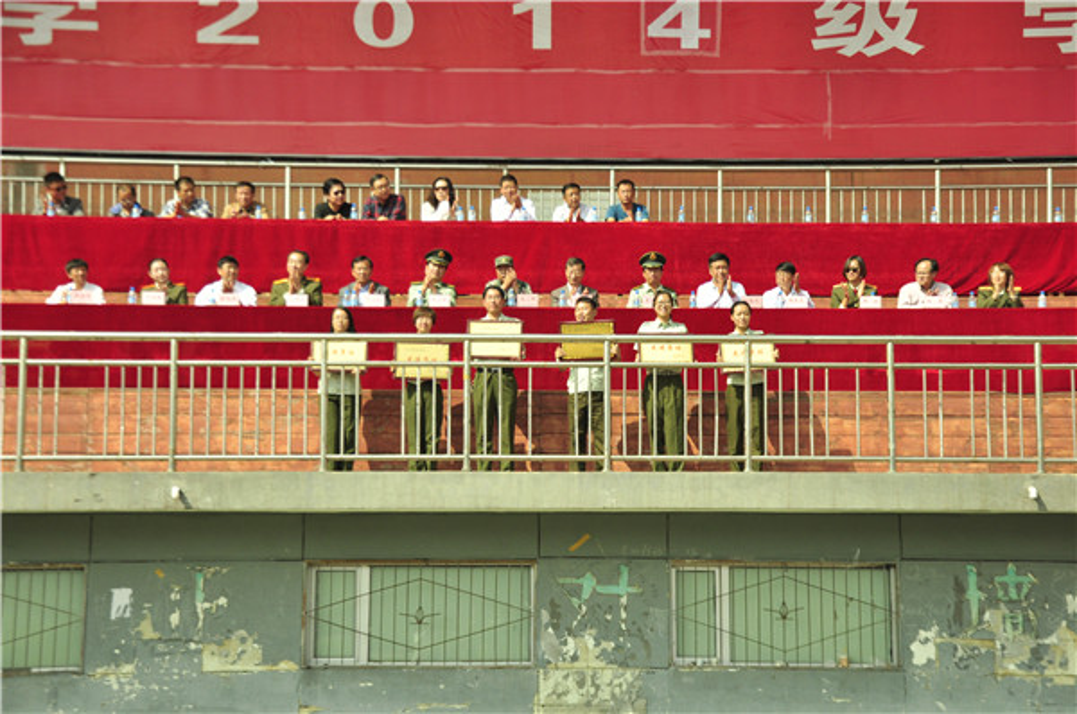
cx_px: 538
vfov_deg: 20.1
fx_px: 2016
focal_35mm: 68
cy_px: 357
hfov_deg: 29.9
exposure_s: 1/2000
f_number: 5
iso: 400
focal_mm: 45
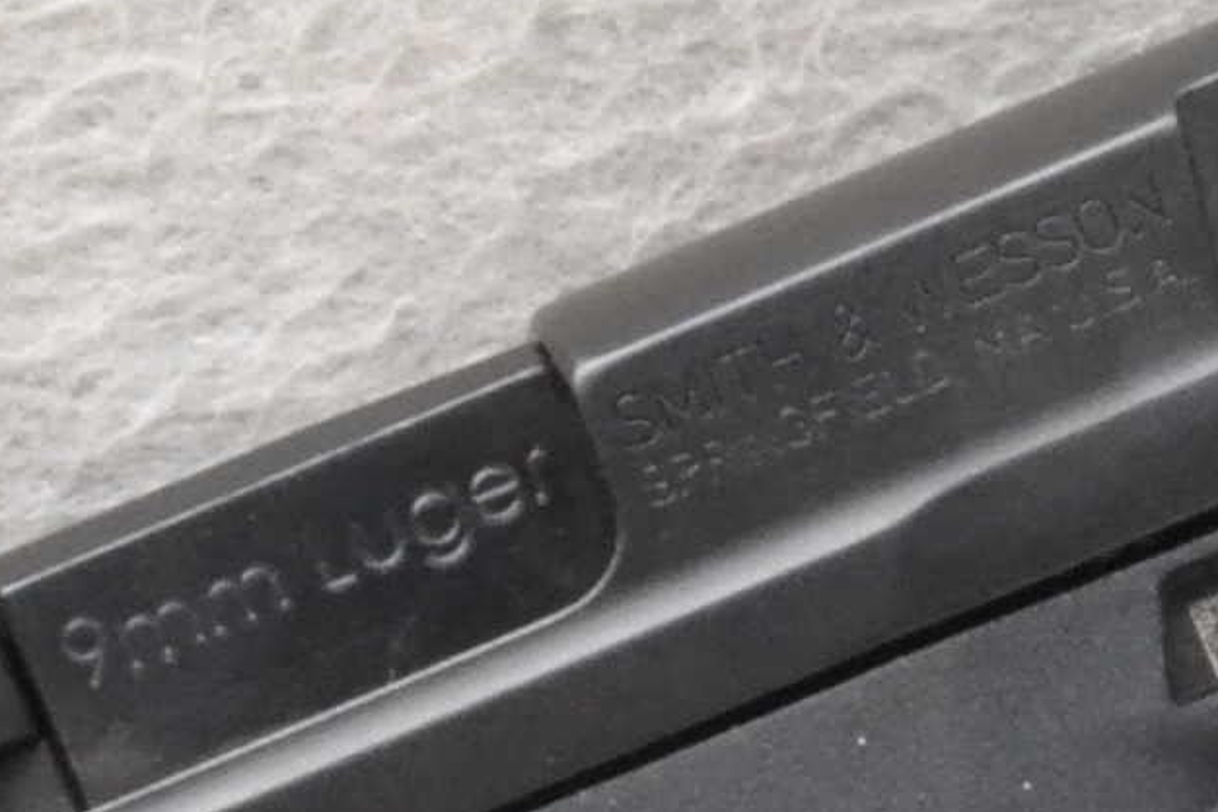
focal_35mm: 381
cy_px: 1509
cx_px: -84
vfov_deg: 3.6
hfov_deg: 5.4
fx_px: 12886
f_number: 20
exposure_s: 1/60
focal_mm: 46
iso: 3200
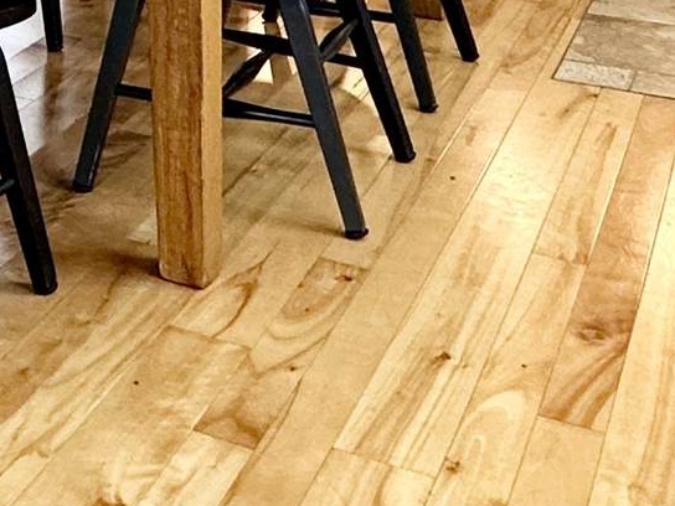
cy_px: -450
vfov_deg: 15.5
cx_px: -151
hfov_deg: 22.6
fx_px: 1540
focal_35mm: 79
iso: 200
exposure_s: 1/120
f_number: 2.2
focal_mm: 2.22
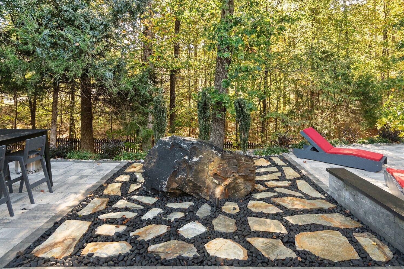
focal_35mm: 22
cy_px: 91
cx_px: 207
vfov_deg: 56.1
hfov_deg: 78.6
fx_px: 247
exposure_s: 1/160
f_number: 4
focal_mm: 16
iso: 1600
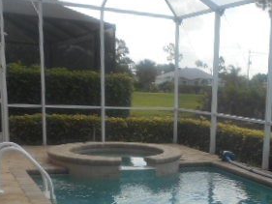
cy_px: 174
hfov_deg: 32.2
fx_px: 448
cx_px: 242
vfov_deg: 25.1
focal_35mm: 57
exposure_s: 1/320
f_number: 3.7
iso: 80
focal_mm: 4.5
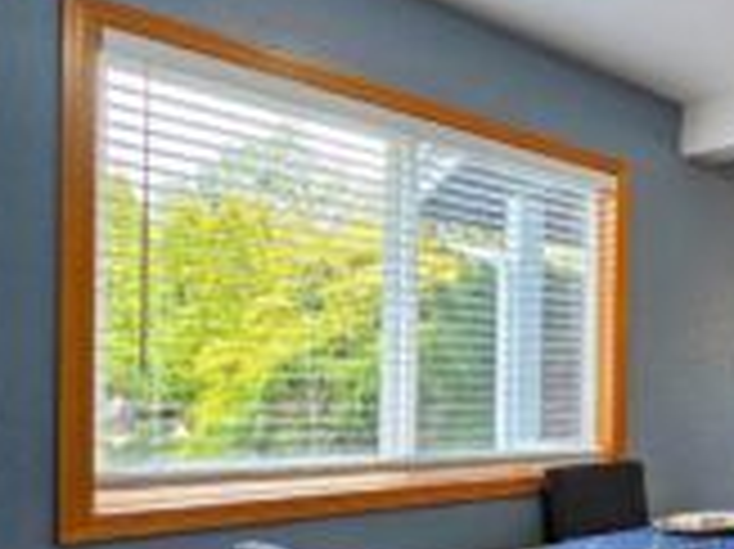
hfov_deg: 42.5
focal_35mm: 32
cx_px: 833
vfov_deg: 43.1
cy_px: 392
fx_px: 678
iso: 100
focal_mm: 2.2
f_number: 2.2
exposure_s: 1/60
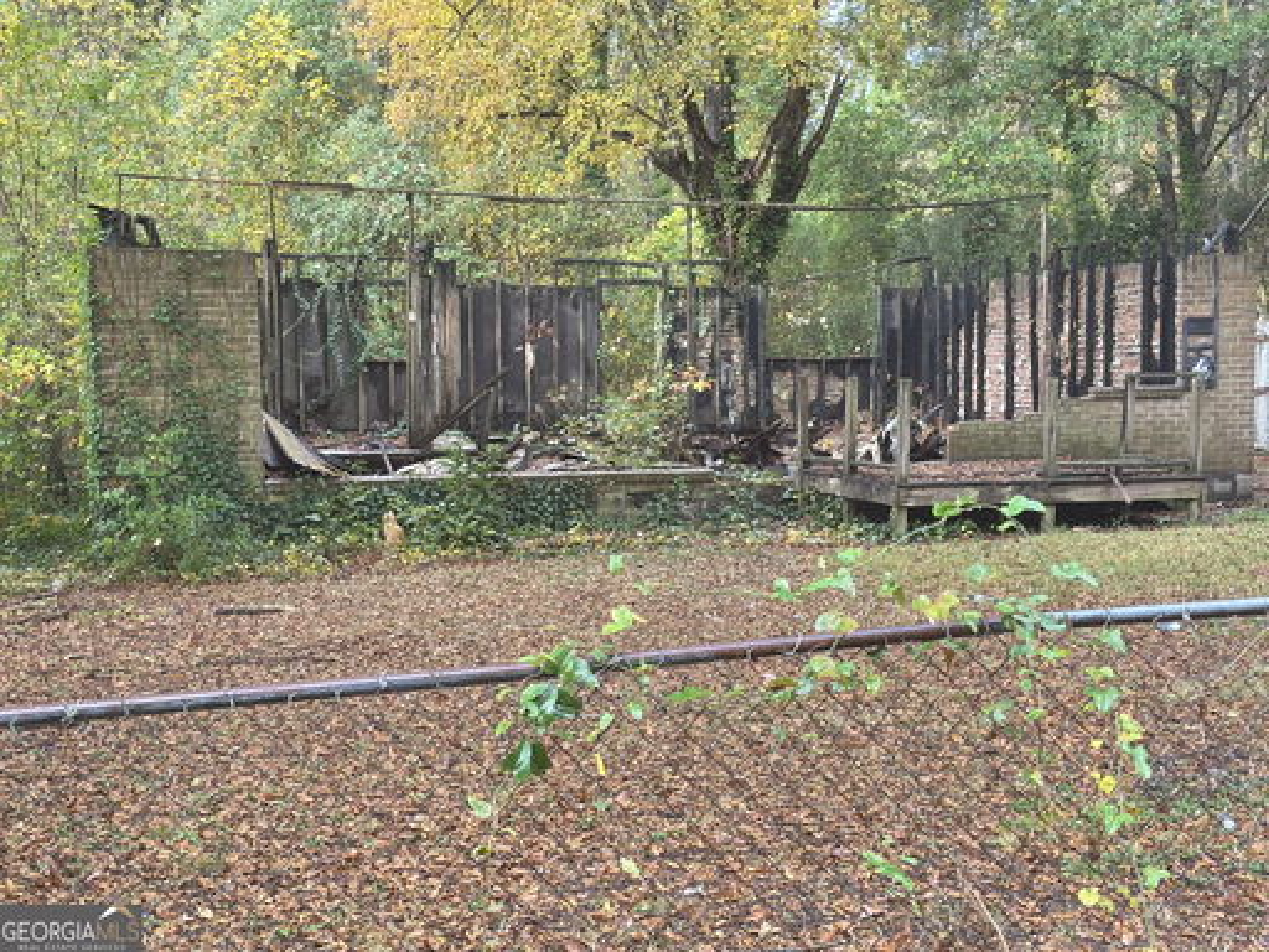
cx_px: 634
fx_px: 1760
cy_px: 476
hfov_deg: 39.7
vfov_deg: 30.3
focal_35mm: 48
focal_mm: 6.86
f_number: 1.78
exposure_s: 1/147
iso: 125
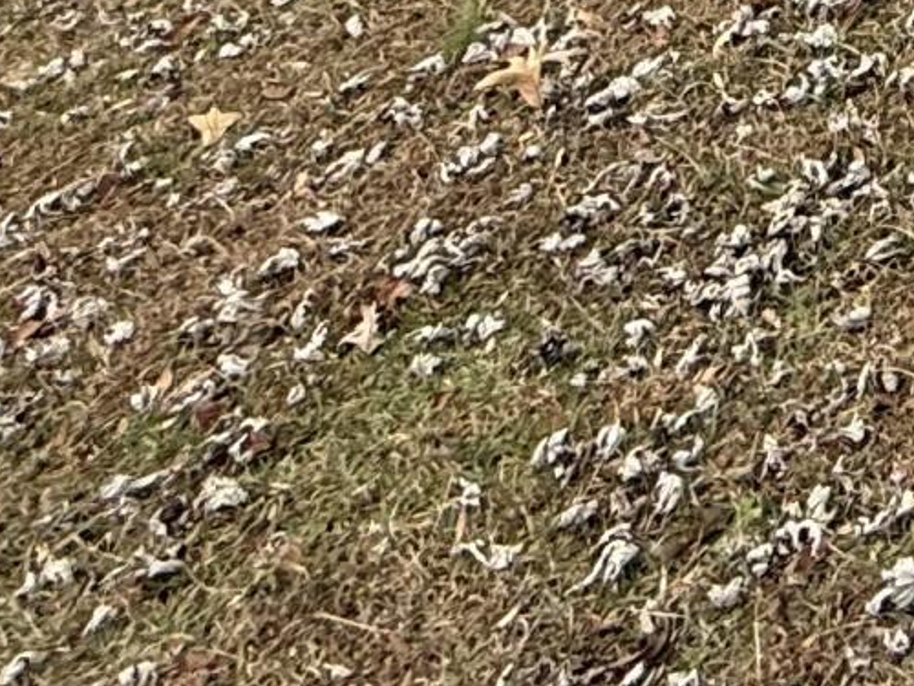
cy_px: -1098
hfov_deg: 18.0
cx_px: 1693
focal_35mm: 84
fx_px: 2218
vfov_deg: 12.5
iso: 50
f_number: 2.2
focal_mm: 2.22
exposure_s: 1/494
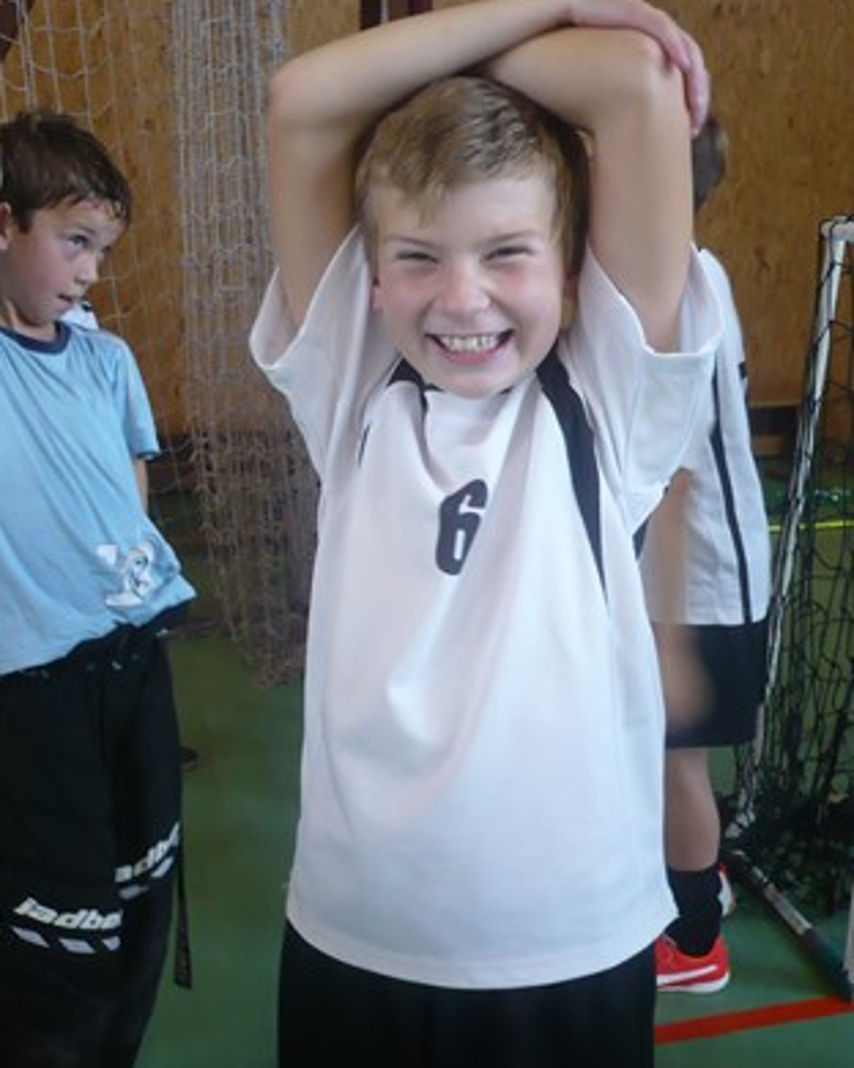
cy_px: 512
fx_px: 1327
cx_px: 446
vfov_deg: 43.8
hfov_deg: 35.7
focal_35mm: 42
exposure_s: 1/40
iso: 200
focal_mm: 5.8
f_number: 2.8
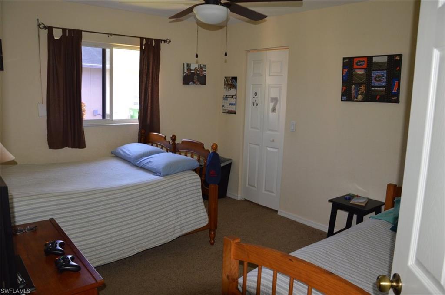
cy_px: 148
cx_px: 222
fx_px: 333
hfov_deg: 67.4
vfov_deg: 47.8
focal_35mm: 27
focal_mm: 18
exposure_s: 1/60
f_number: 4
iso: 400
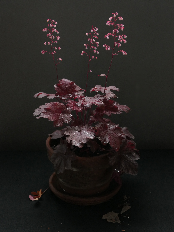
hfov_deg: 25.7
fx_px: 382
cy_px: 116
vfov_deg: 33.8
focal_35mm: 57
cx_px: 87
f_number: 3.4
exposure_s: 1/30
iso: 1600
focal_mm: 19.11
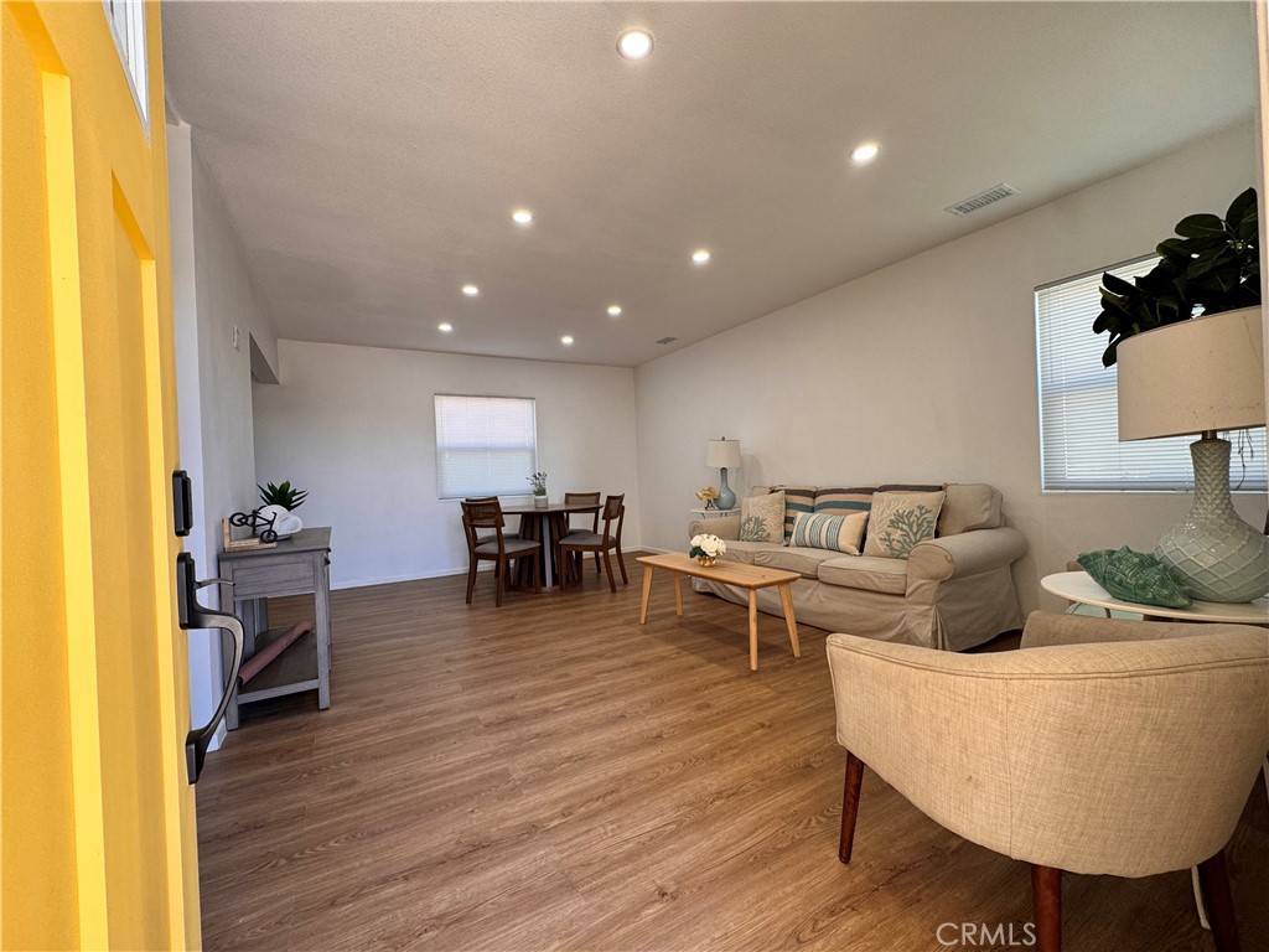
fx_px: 513
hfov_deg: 102.1
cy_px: 476
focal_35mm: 14
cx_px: 634
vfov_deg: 85.7
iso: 100
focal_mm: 2.22
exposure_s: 1/99
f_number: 2.2
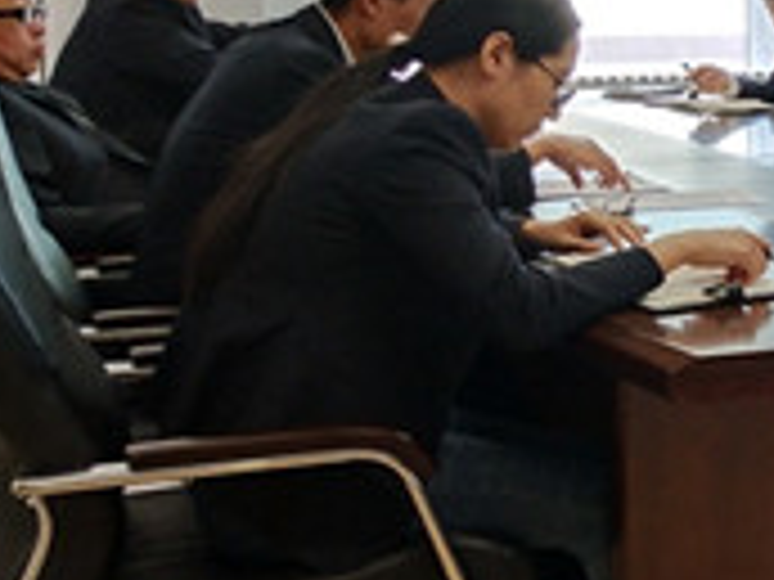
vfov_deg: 16.9
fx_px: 1945
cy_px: 187
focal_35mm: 87
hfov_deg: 20.0
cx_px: 1089
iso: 252
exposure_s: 1/100
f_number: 1.8
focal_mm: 3.95
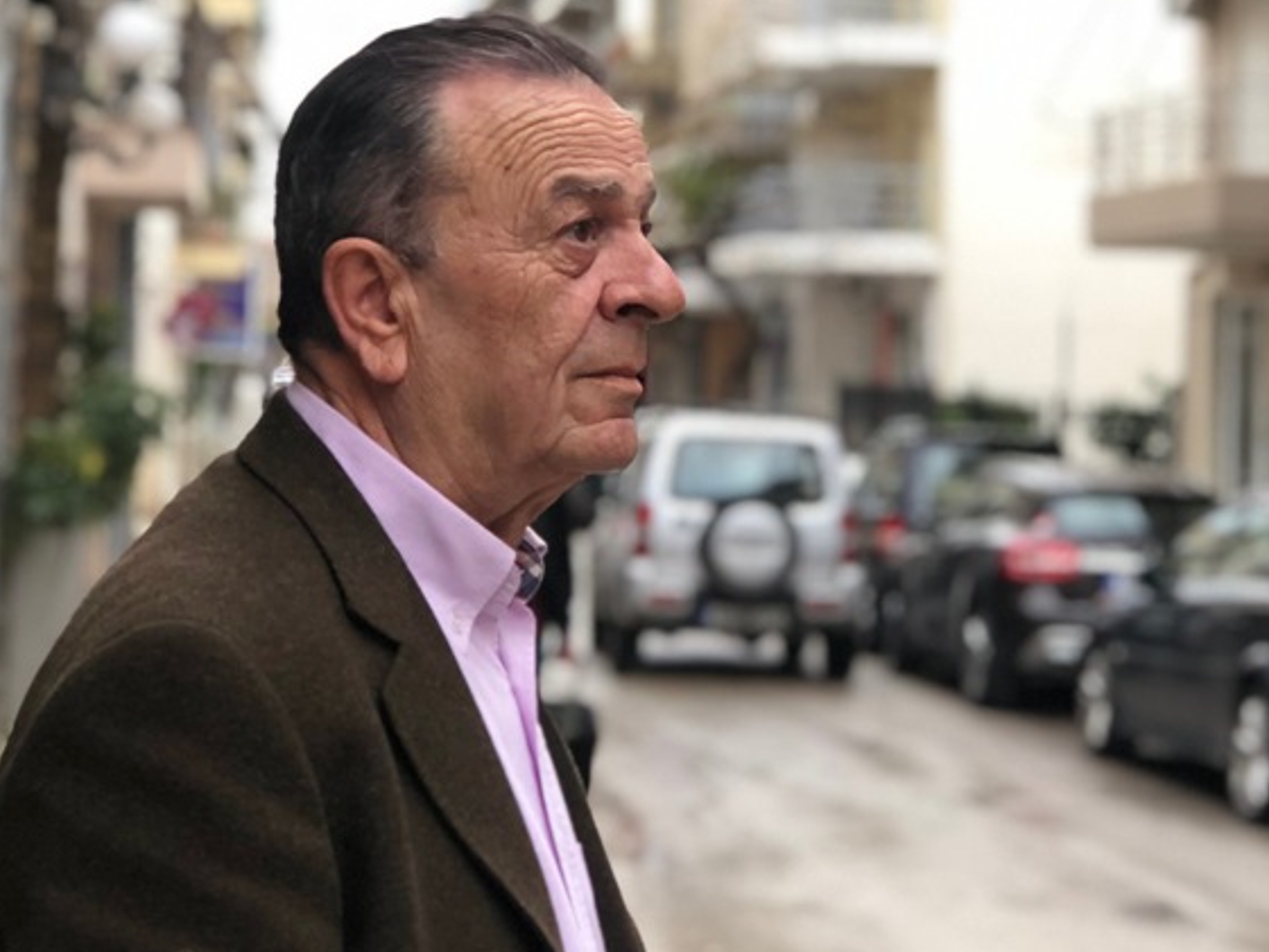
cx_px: 630
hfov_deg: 27.4
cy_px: 507
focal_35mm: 71
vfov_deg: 20.7
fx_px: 2603
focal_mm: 6.6
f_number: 2.8
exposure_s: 1/33
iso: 64
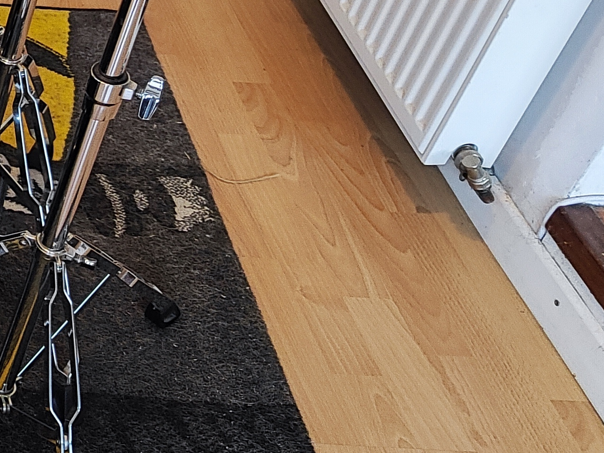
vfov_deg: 19.9
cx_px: -326
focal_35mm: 72
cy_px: 18
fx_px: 1256
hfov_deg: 22.0
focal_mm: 5.59
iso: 720
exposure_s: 1/13
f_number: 1.88
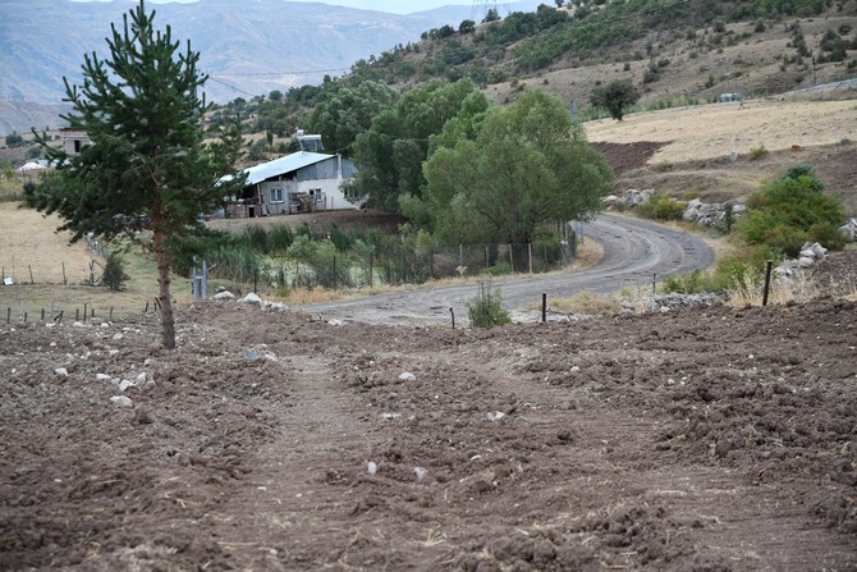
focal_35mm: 66
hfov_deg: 30.5
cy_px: 286
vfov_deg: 20.6
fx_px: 1571
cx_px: 428
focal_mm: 66
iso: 640
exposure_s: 1/160
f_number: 4
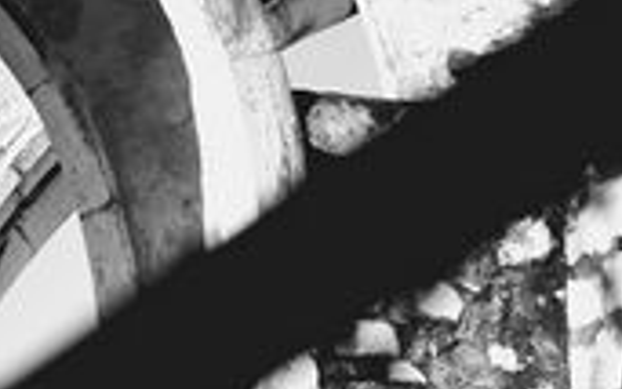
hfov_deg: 2.8
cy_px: -231
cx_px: -469
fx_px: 12741
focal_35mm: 751
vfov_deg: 1.7
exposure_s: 1/125
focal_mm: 105
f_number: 13
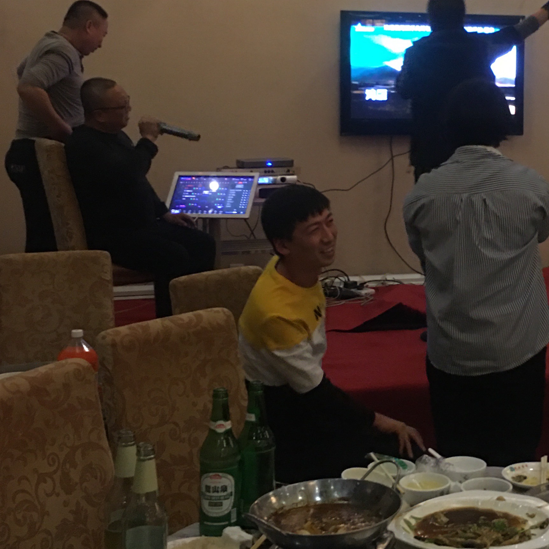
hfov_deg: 27.8
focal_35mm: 60
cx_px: 466
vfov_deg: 28.4
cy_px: 174
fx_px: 1077
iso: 125
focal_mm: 4.15
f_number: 2.2
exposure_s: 1/8
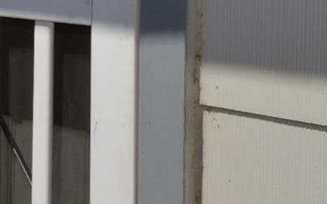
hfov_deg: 12.7
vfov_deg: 9.0
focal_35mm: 142
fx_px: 1265
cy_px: -97
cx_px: -346
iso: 100
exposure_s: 1/200
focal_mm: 18
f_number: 13
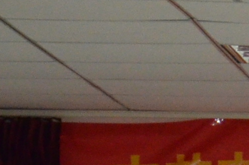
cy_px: 571
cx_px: 909
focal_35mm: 507
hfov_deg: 3.9
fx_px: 3499
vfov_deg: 2.6
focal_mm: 46
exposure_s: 1/60
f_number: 5.3
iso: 2500
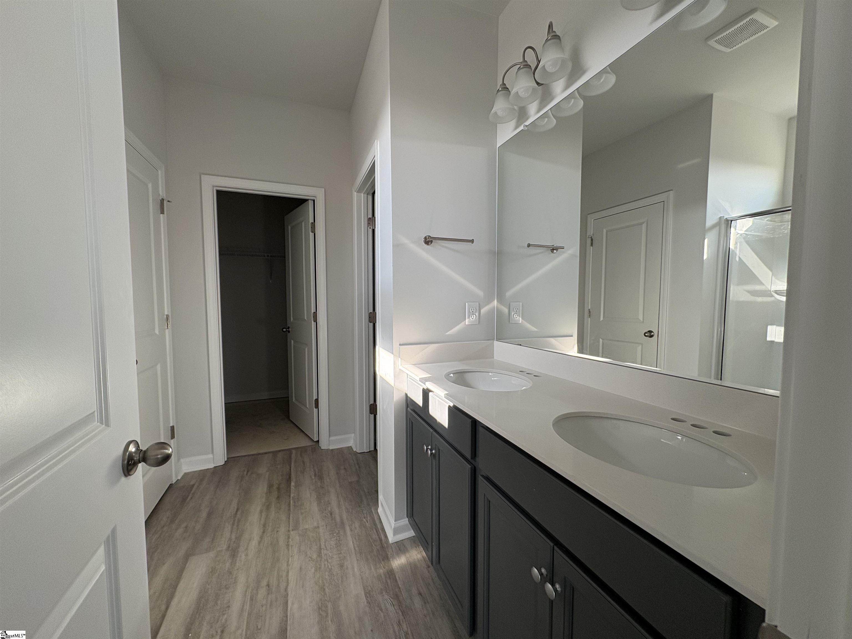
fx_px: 345
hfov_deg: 102.1
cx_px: 426
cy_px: 320
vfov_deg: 85.7
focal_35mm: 14
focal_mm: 2.22
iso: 100
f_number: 2.2
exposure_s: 1/127
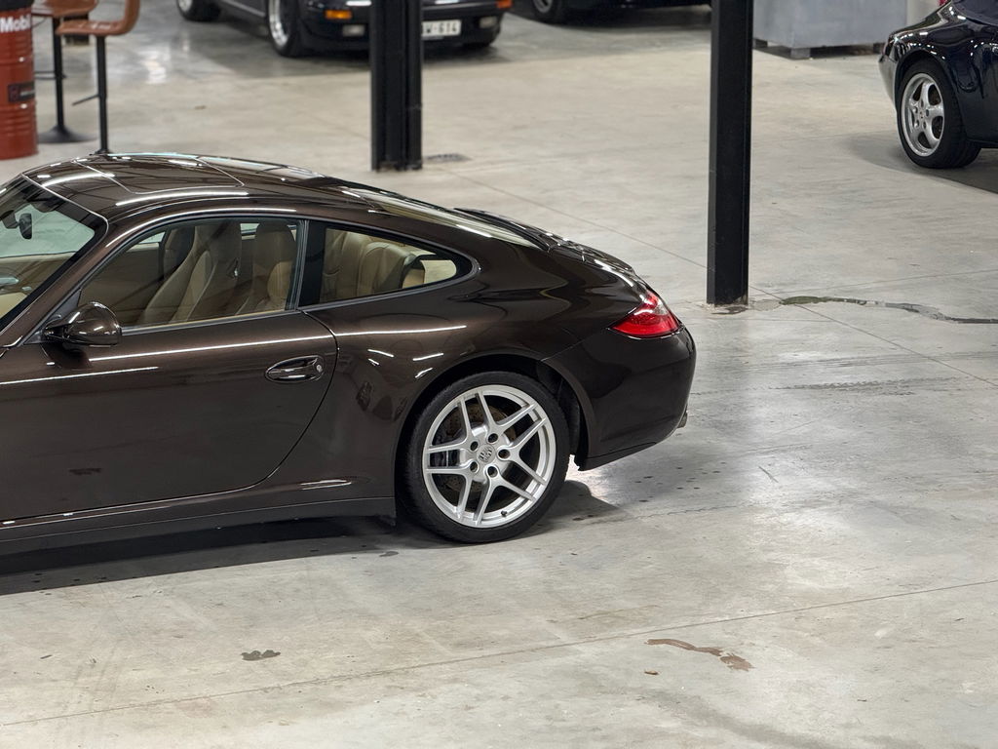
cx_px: 499
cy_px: 374
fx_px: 3460
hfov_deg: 16.4
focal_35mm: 120
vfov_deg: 12.3
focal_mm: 15.66
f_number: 2.8
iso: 400
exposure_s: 1/50
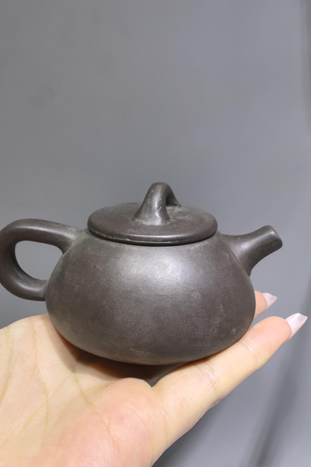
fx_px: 389
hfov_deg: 43.6
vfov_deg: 61.9
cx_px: 154
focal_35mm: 30
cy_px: 249
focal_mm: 1.95
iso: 200
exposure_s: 1/50
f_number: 2.2
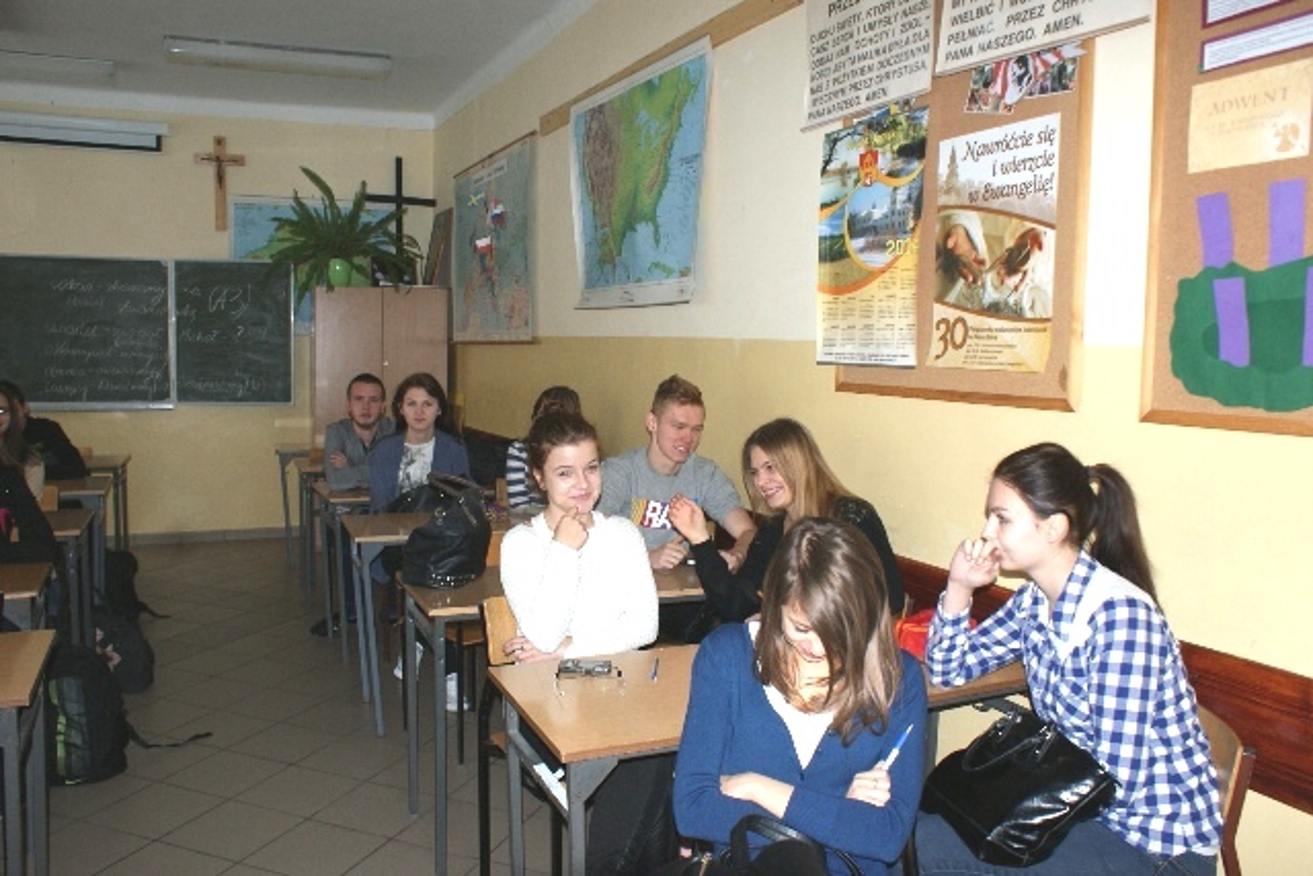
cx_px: 656
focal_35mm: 27
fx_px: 985
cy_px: 438
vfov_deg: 48.0
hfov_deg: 67.4
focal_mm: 18
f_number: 5.6
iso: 400
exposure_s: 1/60
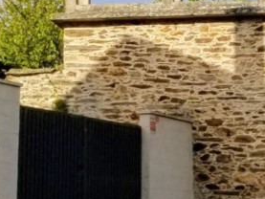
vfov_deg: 11.0
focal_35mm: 135
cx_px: 242
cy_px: 54
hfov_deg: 14.4
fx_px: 1034
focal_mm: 4.3
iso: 50
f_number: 1.7
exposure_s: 1/5040
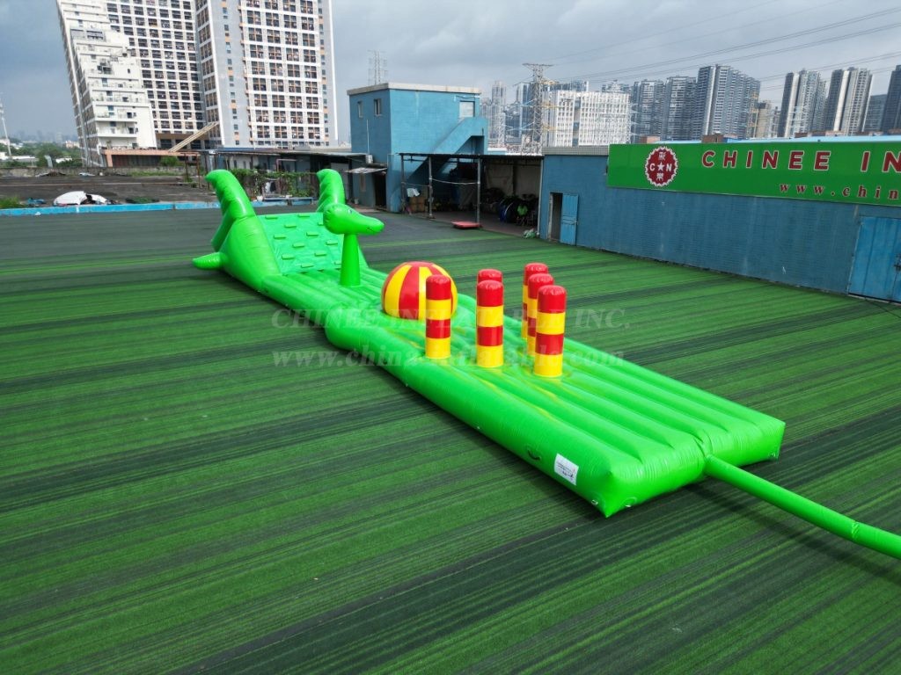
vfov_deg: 56.8
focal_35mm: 24
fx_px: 625
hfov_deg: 71.6
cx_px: 450
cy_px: 338
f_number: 1.7
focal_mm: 6.72
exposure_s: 1/2500
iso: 120
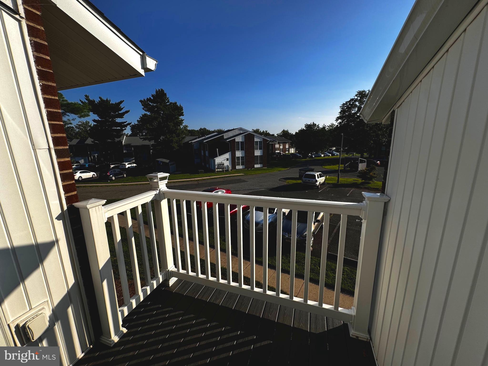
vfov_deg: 85.7
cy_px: 183
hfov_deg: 102.1
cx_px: 244
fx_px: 197
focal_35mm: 14
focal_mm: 2.22
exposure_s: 1/2208
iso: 50
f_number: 2.2
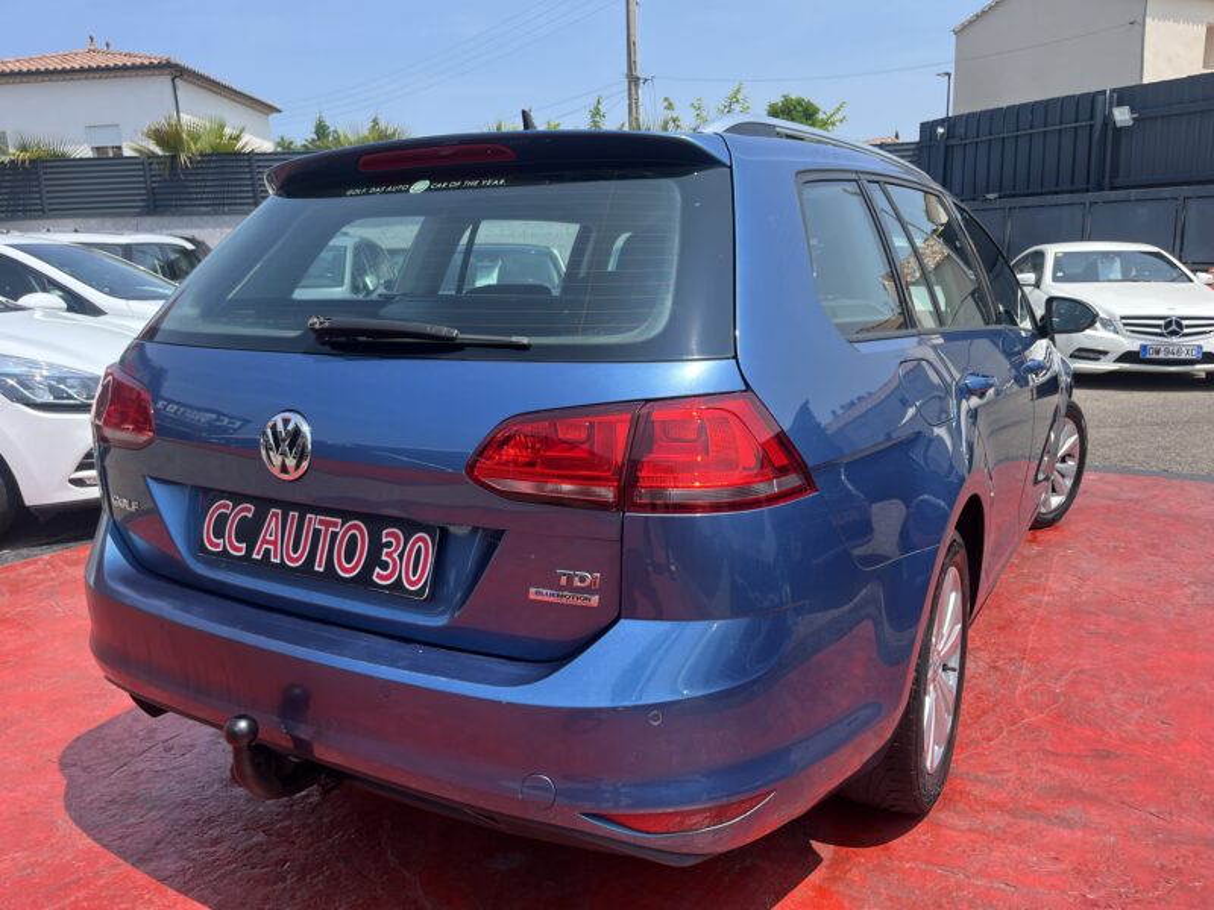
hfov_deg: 67.3
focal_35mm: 26
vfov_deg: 53.1
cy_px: 455
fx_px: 912
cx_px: 607
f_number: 1.6
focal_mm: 5.1
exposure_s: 1/1558
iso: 50
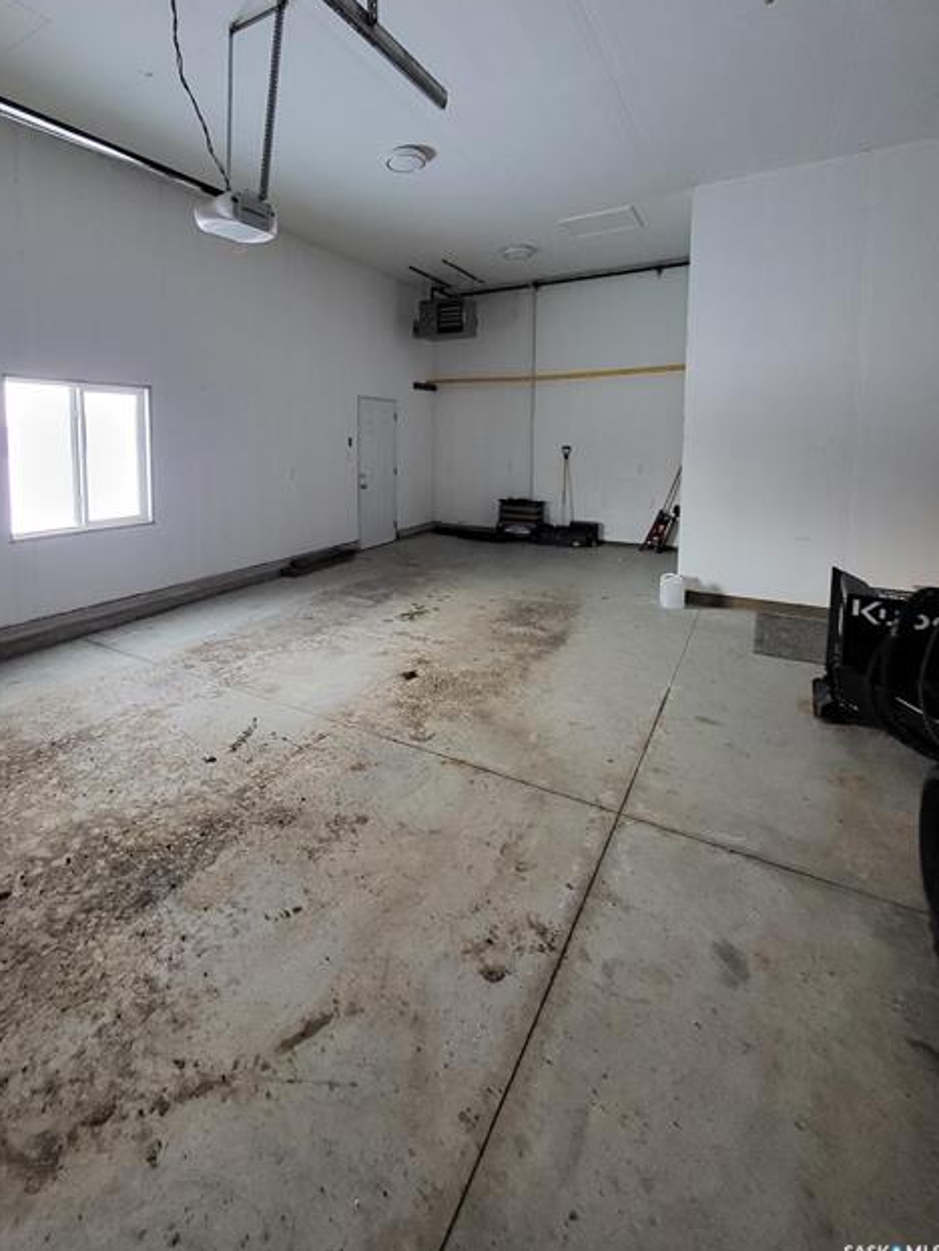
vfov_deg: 93.1
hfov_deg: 77.2
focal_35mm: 16
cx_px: 377
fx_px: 579
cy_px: 491
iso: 500
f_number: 2.2
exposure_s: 1/30
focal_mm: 1.74
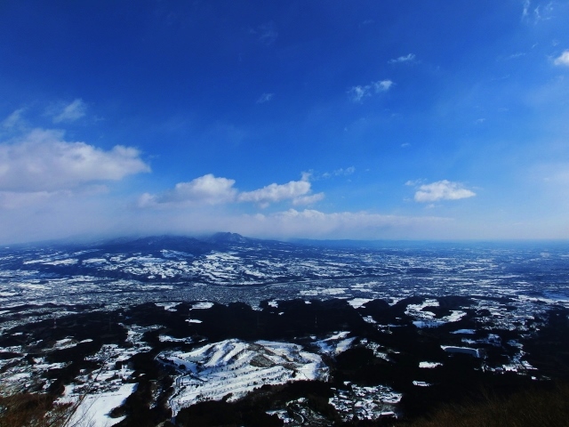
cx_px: 284
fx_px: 394
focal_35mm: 24
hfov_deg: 71.6
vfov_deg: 56.8
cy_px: 214
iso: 100
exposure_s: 1/400
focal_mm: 4.24
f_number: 7.9
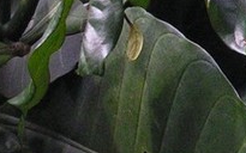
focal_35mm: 731
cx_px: -127
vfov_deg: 1.8
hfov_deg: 2.9
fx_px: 4899
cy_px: -137
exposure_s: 1/200
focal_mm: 24.8
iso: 160
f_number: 3.2
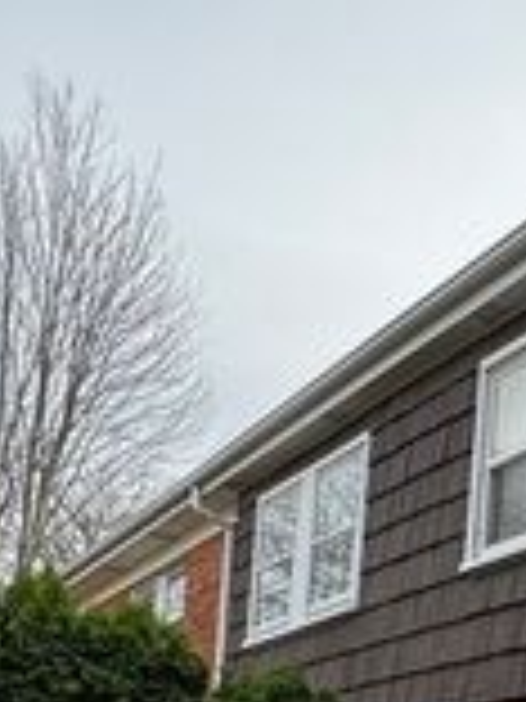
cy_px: 889
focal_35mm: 60
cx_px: 751
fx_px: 1216
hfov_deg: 21.2
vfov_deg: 27.4
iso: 40
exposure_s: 1/258
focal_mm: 2.22
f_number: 2.2
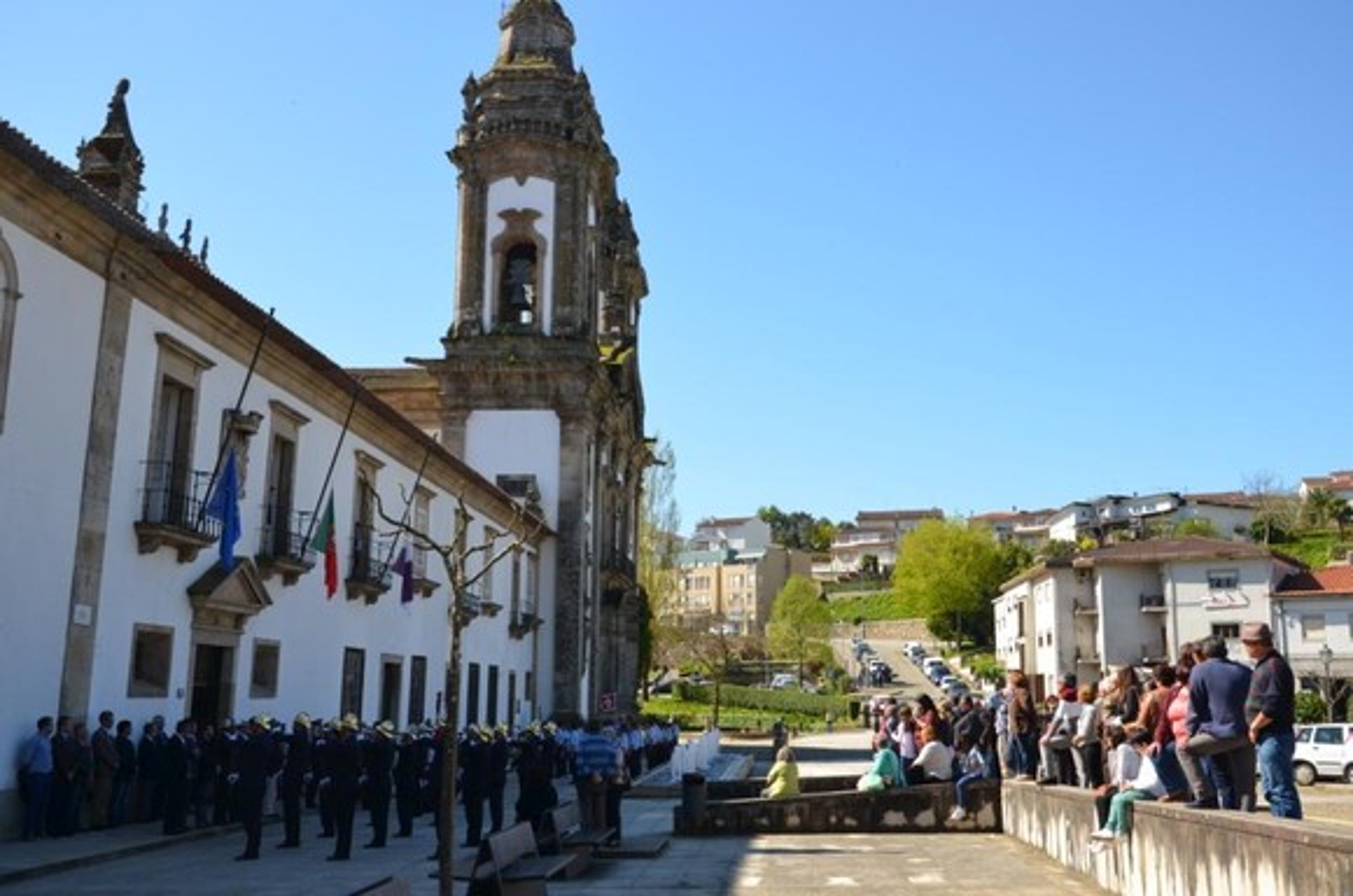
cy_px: 448
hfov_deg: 53.2
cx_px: 676
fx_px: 1350
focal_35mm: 36
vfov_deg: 36.7
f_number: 8
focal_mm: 24
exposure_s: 1/250
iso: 125
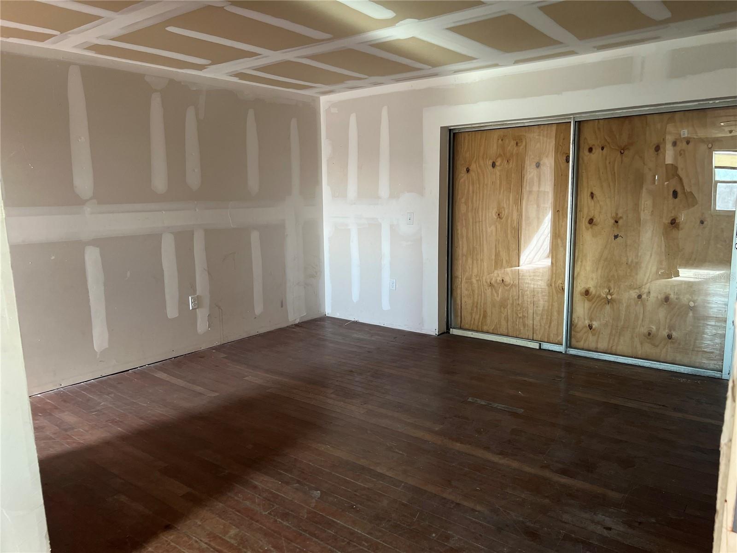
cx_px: 368
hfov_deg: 67.3
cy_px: 276
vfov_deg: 53.1
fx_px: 554
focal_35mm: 26
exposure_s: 1/62
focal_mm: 5.7
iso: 125
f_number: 1.5
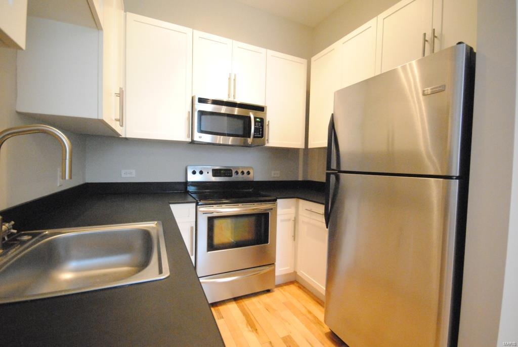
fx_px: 216
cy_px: 174
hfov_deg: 100.3
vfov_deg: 77.5
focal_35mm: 15
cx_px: 259
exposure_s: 1/40
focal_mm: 10
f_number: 5
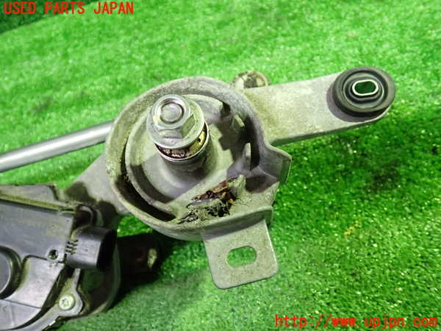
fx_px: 382
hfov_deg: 60.0
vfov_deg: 46.8
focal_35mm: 30
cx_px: 220
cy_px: 166
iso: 800
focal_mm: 5.4
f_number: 2.3
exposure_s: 1/30
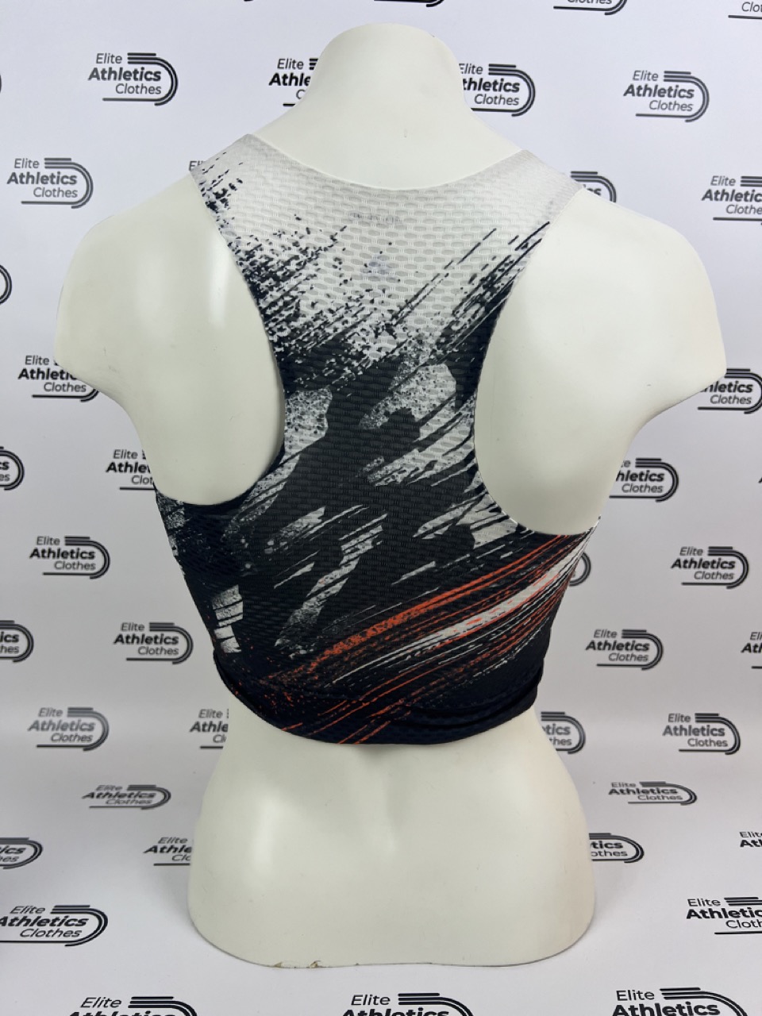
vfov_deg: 67.3
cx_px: 381
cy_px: 508
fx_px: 763
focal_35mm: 26
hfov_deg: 53.1
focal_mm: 5.7
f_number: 1.5
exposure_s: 1/121
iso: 100
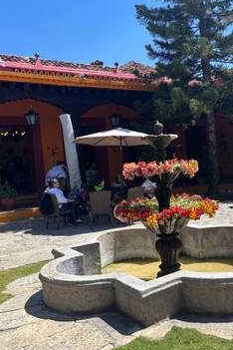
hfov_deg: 35.3
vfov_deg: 51.9
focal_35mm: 37
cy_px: 175
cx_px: 167
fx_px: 359
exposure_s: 1/2151
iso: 50
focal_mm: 5.96
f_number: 1.6
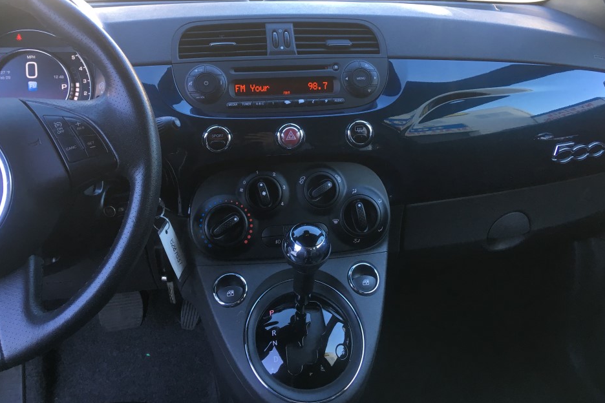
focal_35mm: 33
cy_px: 166
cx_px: 297
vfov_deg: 39.8
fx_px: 555
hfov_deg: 57.2
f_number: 2.2
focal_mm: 4.15
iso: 25
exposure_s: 1/40
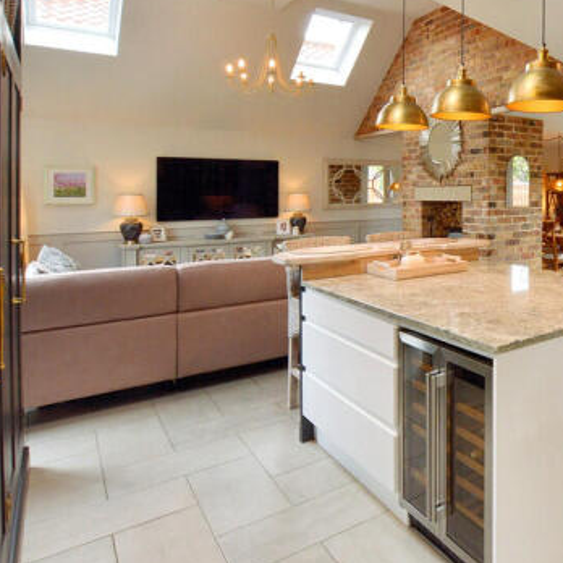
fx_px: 442
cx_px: 523
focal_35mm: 24
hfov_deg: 55.0
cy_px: 277
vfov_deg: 65.0
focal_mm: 10
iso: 200
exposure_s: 1/20
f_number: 10
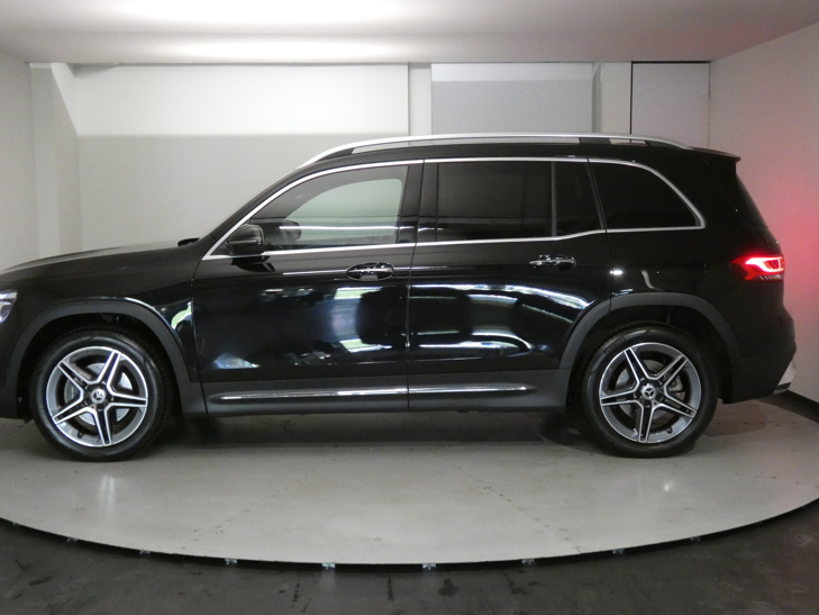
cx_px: 384
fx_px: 1065
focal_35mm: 45
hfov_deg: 42.1
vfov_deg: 32.2
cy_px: 336
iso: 1000
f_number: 3.6
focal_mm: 7.3
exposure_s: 1/80
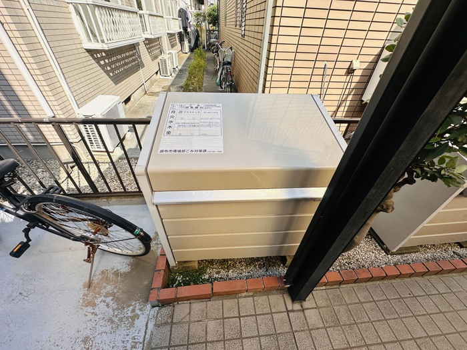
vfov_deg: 85.7
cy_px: 175
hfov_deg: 102.1
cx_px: 234
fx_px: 189
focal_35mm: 14
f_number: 2.2
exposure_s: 1/774
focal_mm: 2.22
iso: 40
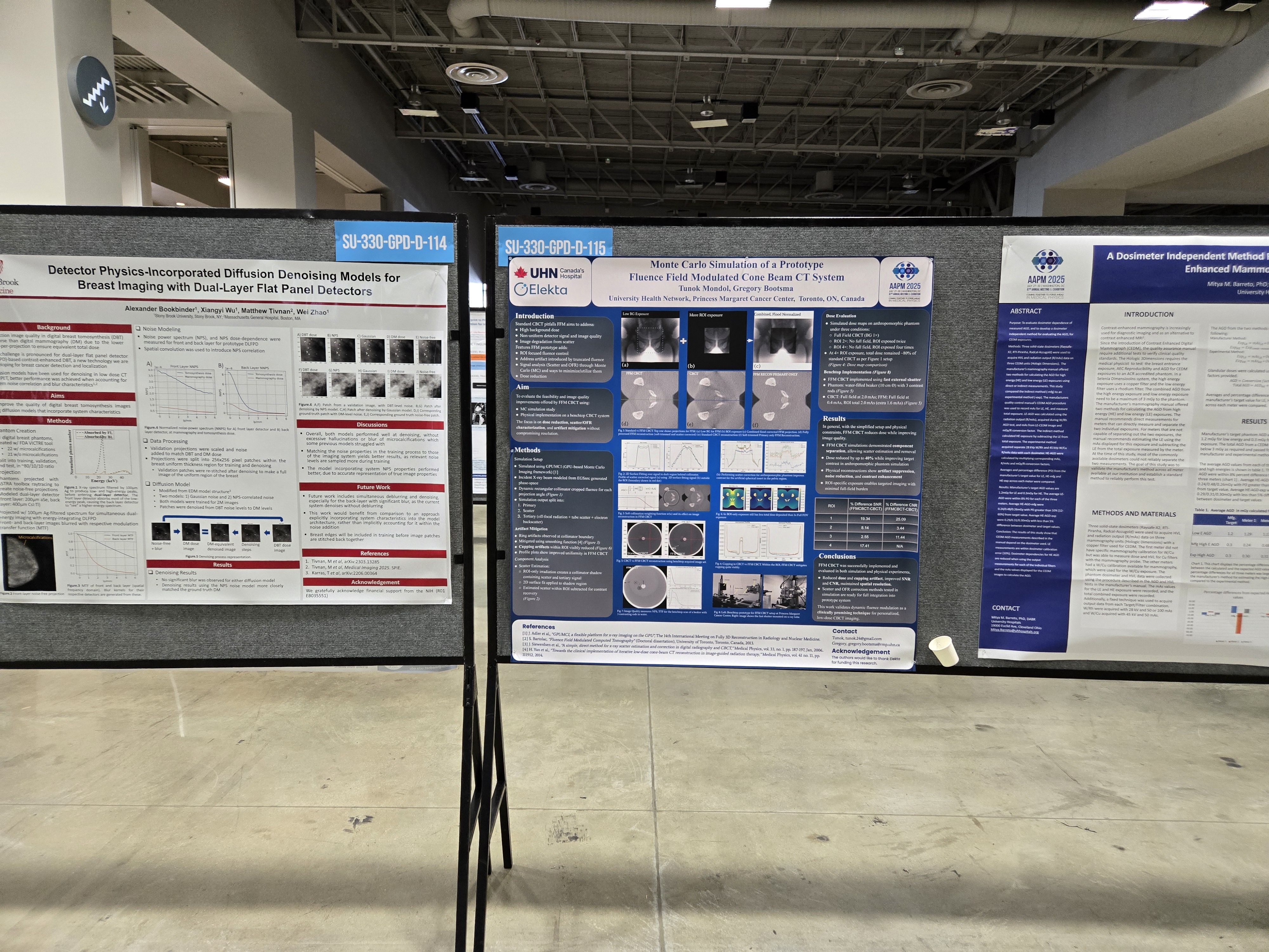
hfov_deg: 73.9
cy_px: 476
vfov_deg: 58.9
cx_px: 634
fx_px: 843
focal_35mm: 23
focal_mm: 5.4
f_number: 1.8
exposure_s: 1/120
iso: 500
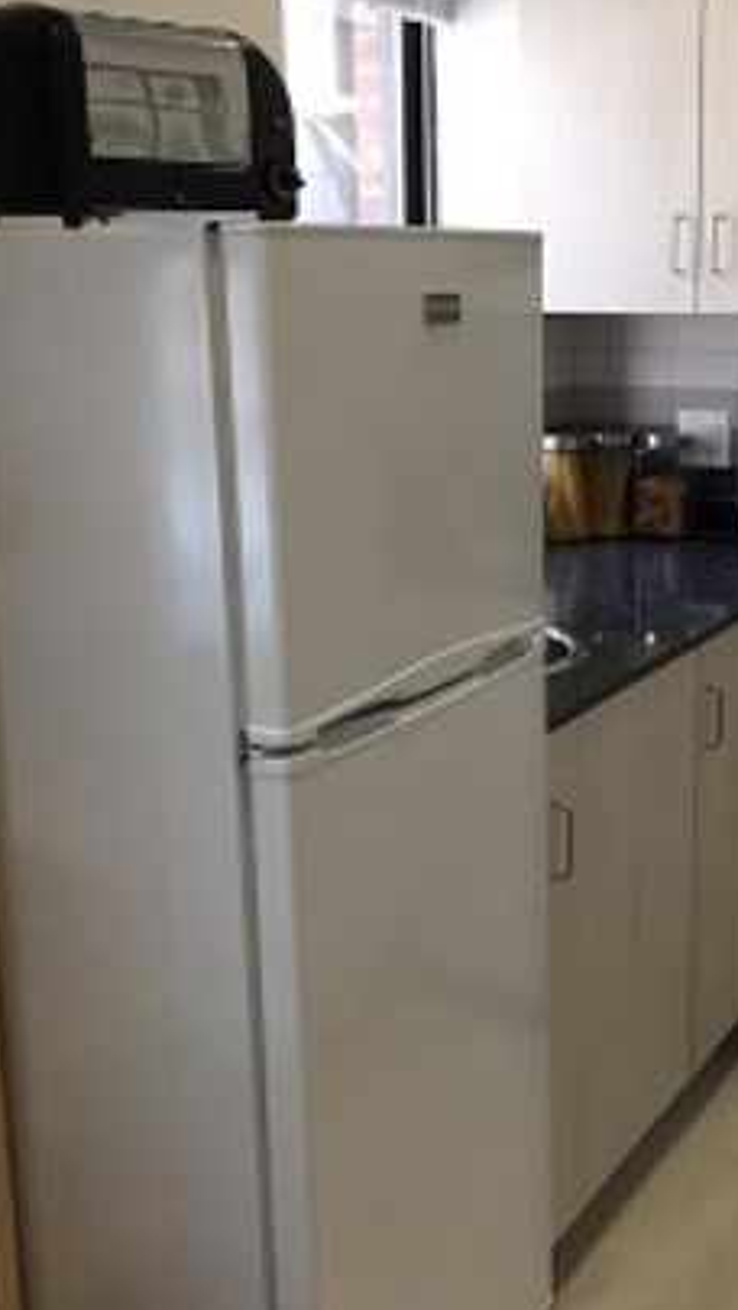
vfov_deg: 42.9
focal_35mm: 48
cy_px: 668
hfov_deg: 24.6
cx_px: 573
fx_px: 1669
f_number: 2.2
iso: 40
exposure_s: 1/30
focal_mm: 4.15
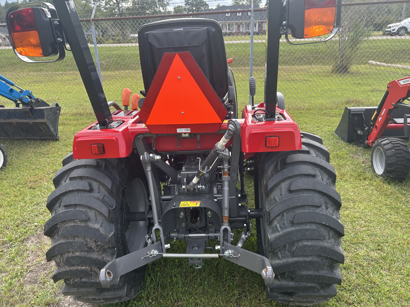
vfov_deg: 53.1
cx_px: 205
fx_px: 308
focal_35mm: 26
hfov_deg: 67.3
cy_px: 154
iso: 50
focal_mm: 5.7
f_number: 1.5
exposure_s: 1/820
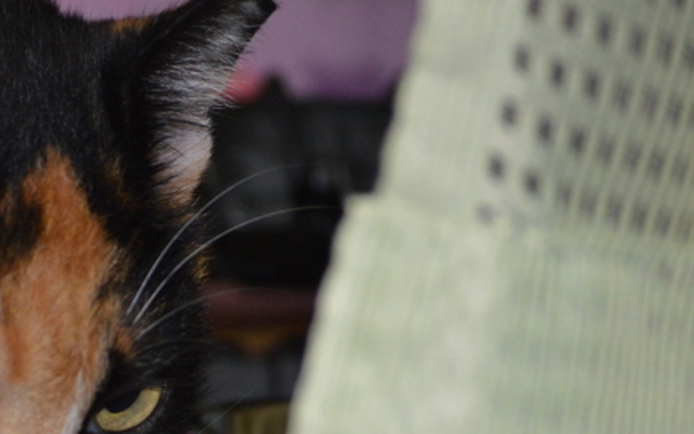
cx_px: -43
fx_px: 7175
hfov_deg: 5.5
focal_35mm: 379
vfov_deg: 3.5
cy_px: 420
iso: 1250
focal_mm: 105
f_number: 4.5
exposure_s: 1/30
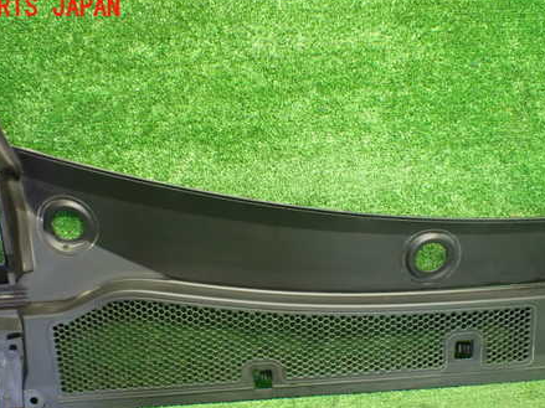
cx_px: 267
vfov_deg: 34.8
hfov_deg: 45.8
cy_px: 272
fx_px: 645
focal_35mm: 41
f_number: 2.3
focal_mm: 5.4
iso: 800
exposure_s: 1/80
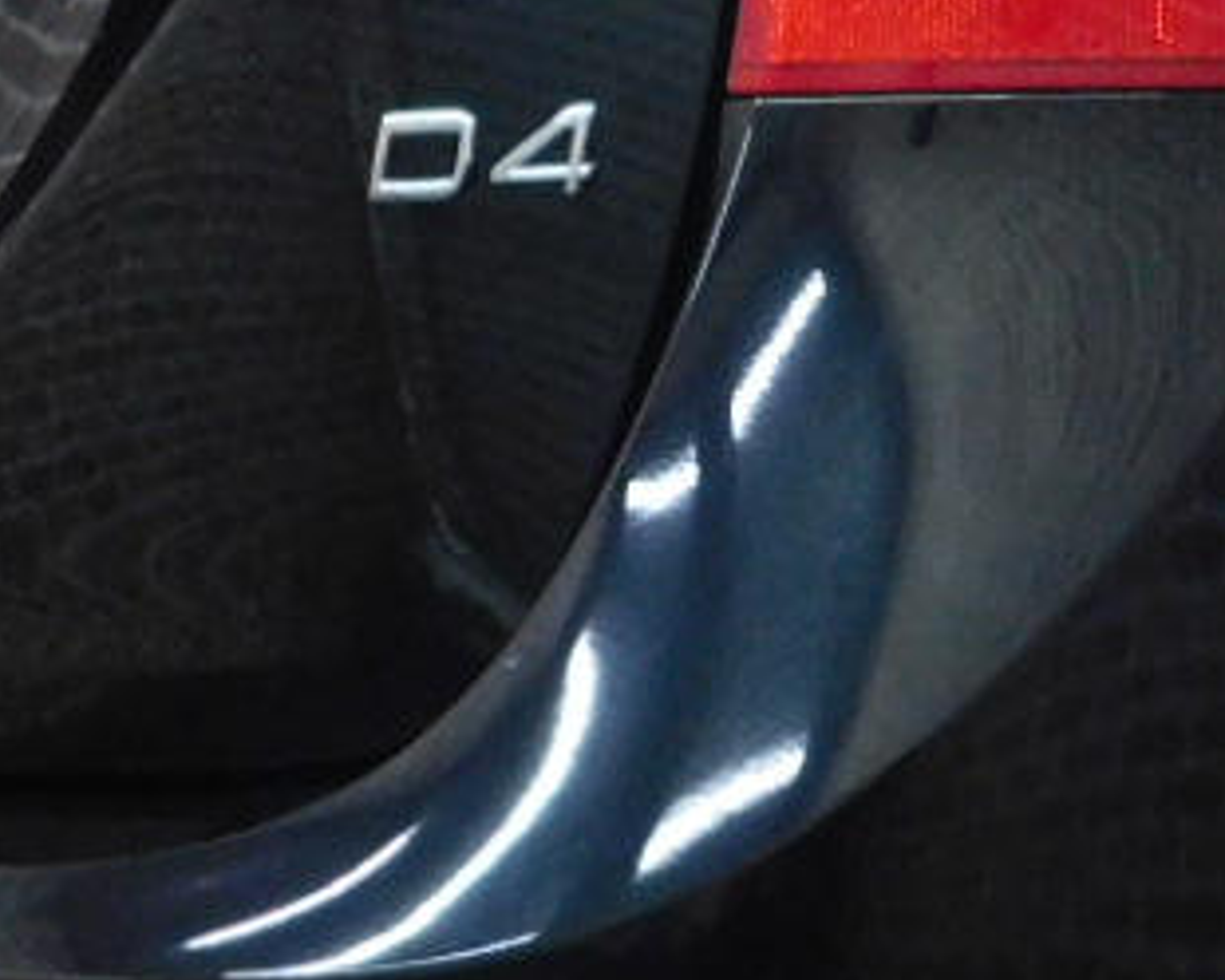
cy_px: 458
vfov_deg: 13.3
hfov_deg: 16.4
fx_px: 4206
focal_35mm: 116
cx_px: 1027
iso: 400
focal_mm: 4
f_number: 3
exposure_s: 1/25
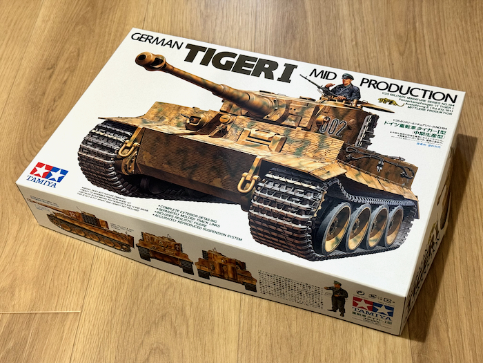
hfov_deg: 39.7
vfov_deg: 30.3
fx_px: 670
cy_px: 182
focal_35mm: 48
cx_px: 242
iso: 250
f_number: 1.78
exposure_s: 1/33
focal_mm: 6.76
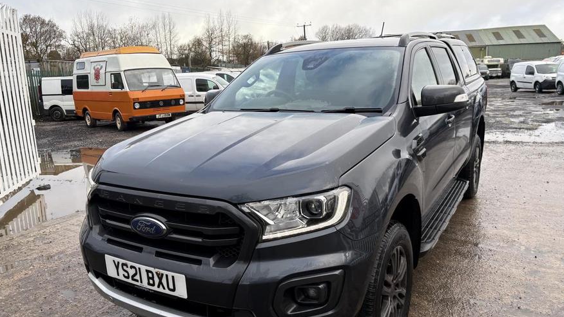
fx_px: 434
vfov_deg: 40.2
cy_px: 168
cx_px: 283
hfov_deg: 66.1
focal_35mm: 29
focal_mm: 5.96
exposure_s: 1/369
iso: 50
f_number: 1.6
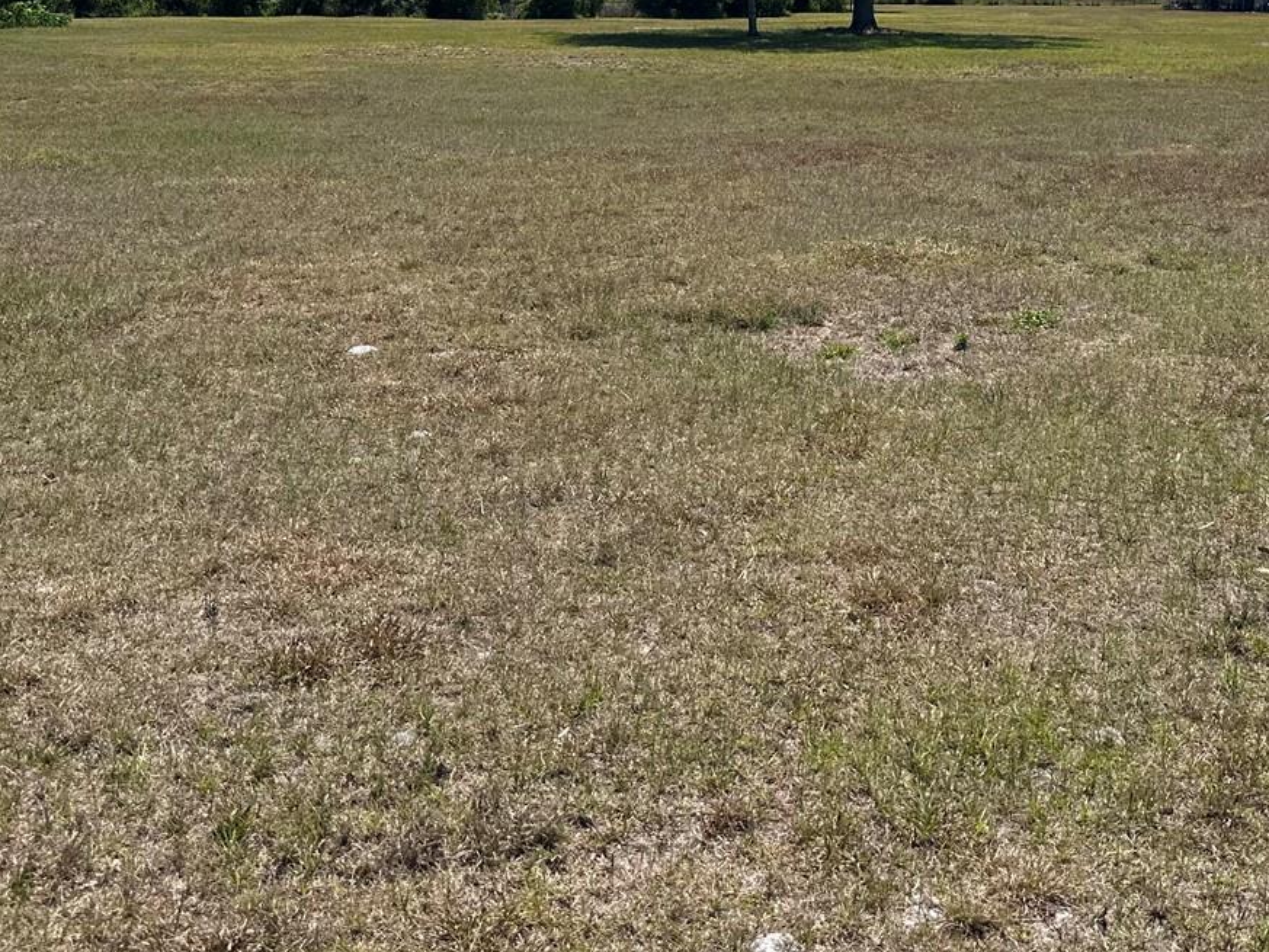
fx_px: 1613
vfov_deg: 31.7
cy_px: 137
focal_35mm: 44
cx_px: 789
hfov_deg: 42.6
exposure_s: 1/6211
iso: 80
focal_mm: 6.86
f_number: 1.78
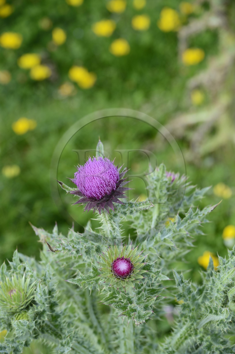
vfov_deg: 10.3
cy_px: 177
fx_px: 1960
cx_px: 118
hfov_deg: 6.9
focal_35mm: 200
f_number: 8
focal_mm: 200
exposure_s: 1/160
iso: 200
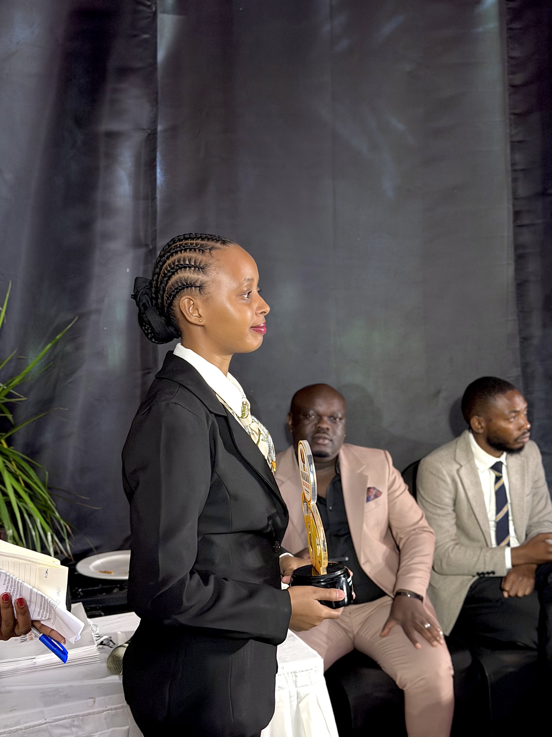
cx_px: 276
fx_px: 1021
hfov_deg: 30.3
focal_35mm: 48
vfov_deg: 39.7
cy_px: 368
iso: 500
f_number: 1.78
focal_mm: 6.76
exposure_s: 1/40
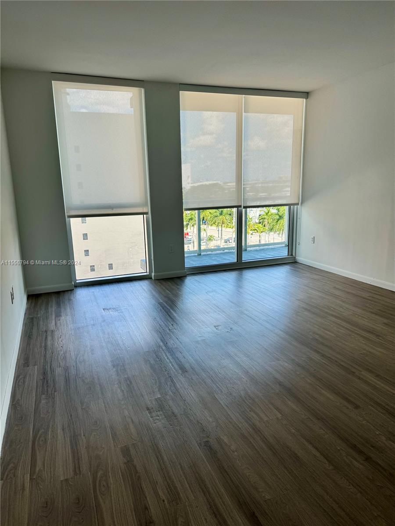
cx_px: 198
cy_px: 263
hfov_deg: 56.8
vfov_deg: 71.6
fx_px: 365
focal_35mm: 24
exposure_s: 1/439
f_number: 1.78
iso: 80
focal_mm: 6.86
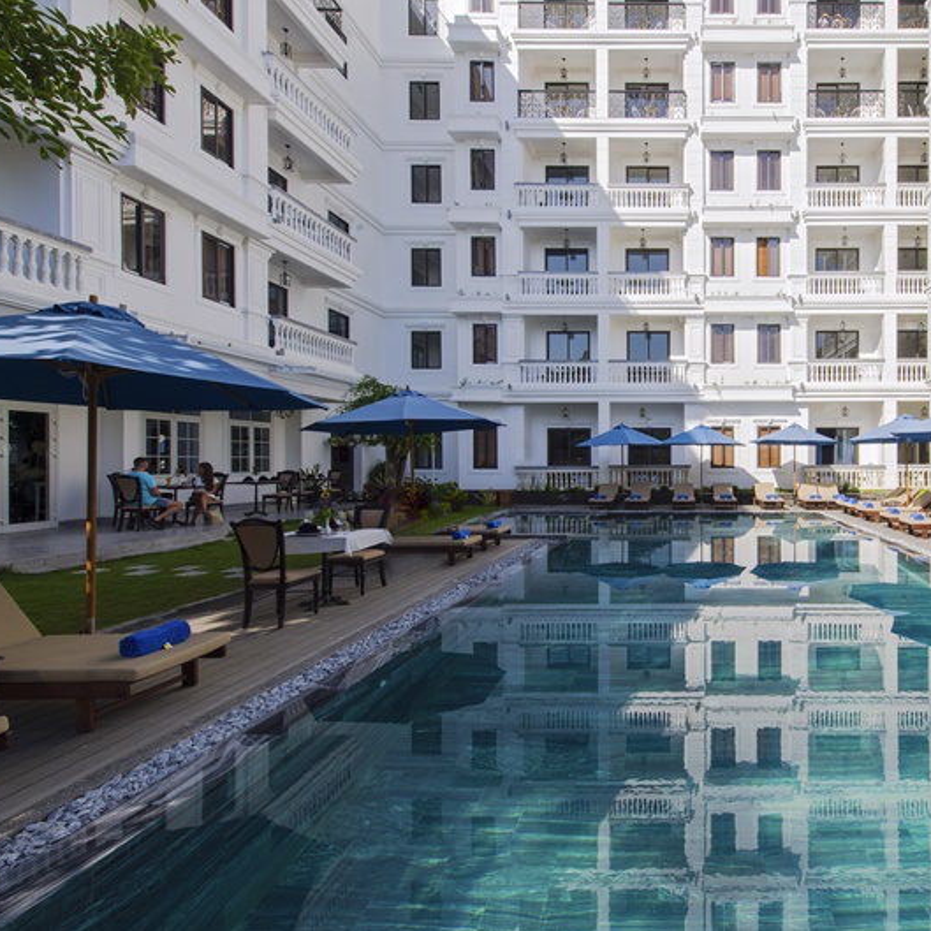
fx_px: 548
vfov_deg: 80.7
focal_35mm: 18
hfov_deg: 75.7
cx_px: 681
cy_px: 466
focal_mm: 14
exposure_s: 1/125
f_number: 16
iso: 250
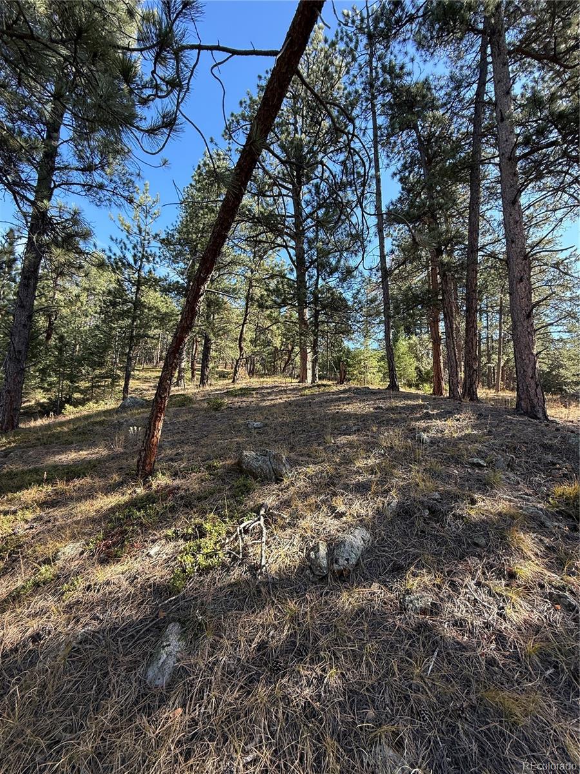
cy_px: 387
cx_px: 290
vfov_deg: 102.1
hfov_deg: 85.7
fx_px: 313
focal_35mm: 14
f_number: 2.2
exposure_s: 1/261
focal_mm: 2.22
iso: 64
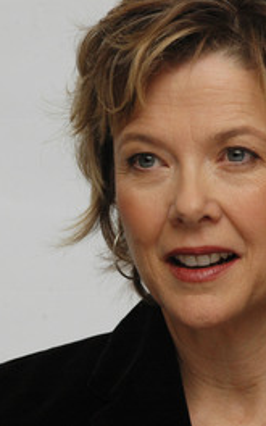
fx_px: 3895
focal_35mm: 336
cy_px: 213
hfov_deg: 3.9
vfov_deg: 6.3
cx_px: 100
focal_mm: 145
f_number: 9
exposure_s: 1/1250
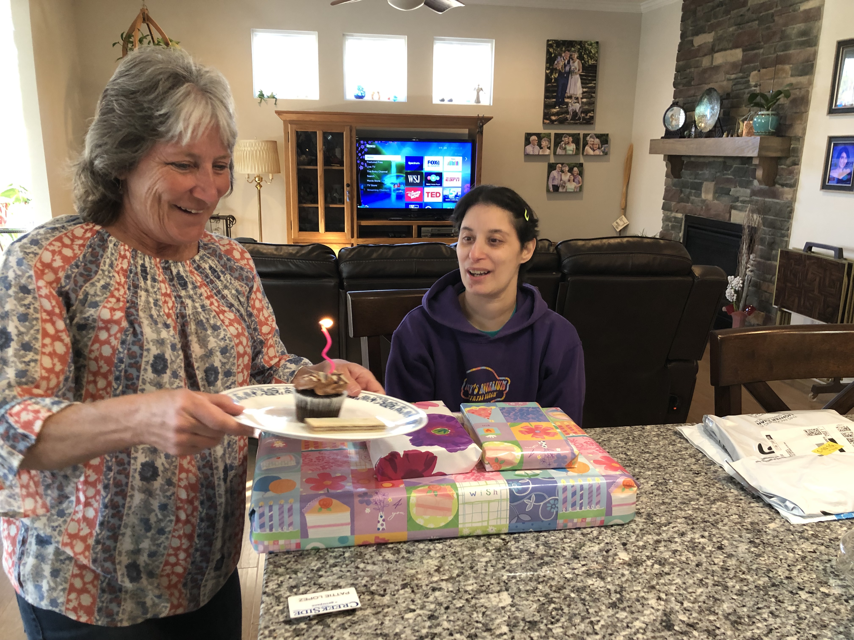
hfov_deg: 63.4
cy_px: 320
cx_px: 427
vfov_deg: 49.7
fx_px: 691
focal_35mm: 28
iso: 200
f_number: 1.8
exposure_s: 1/60
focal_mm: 3.99
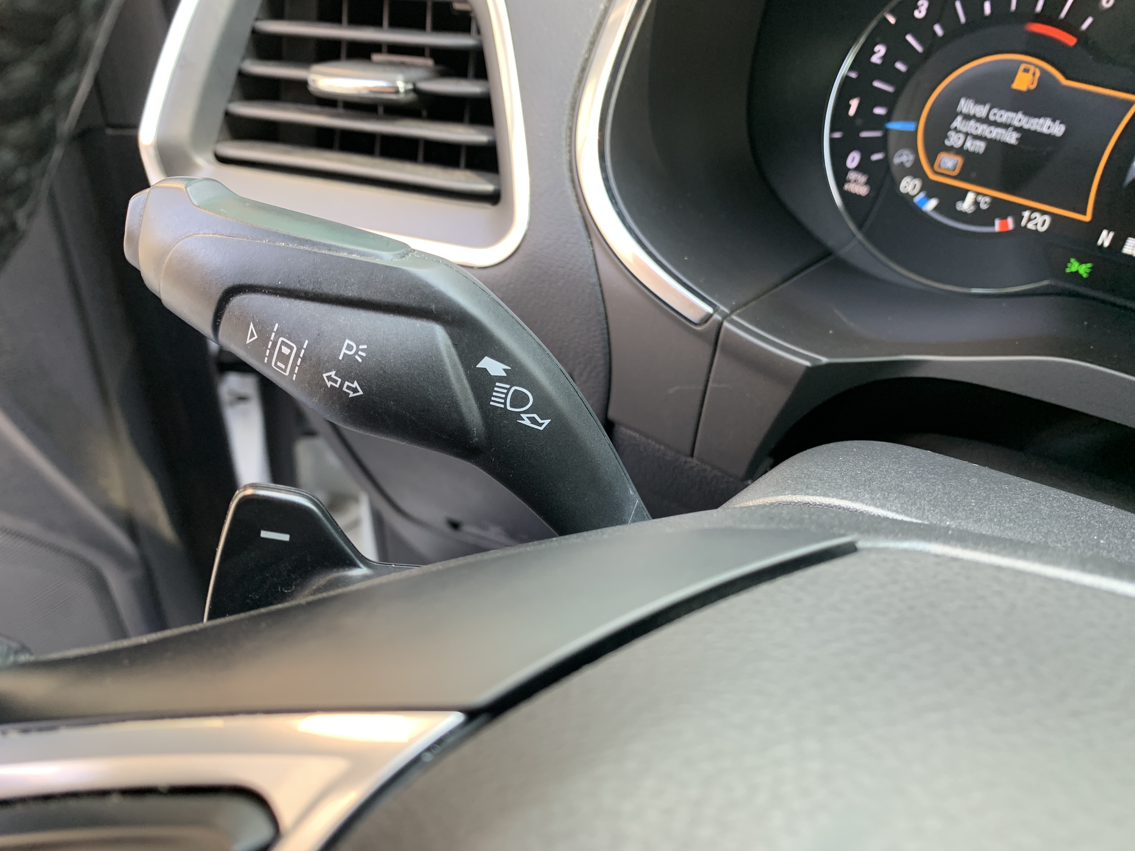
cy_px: 426
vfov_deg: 53.1
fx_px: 852
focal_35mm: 26
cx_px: 568
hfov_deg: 67.3
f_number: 1.8
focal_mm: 4.25
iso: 100
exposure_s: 1/73
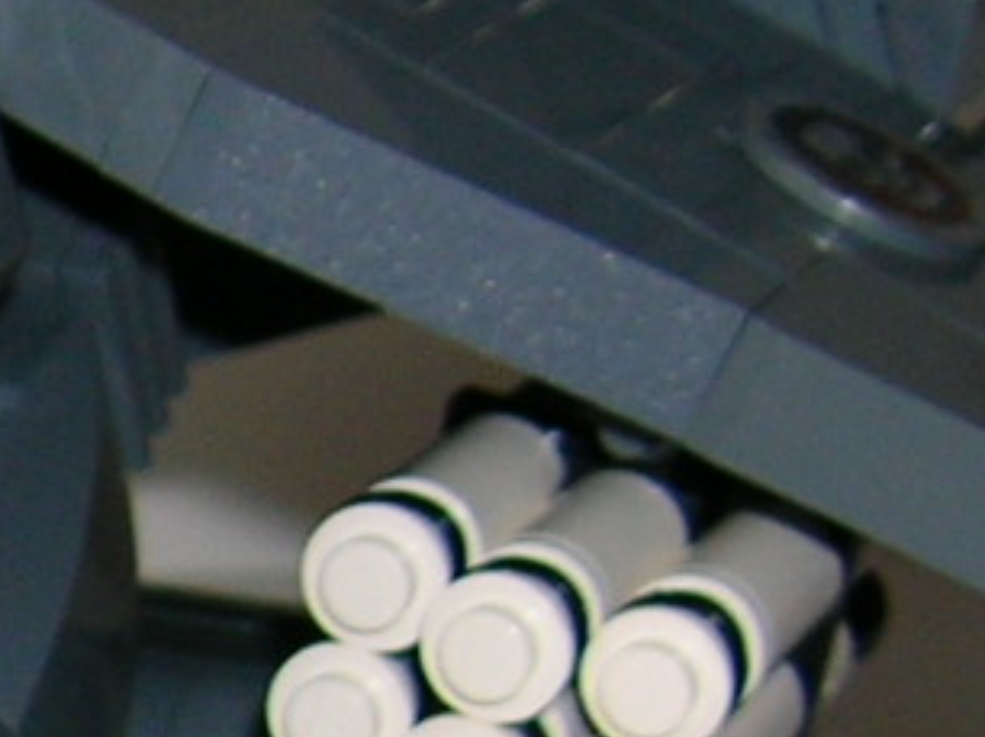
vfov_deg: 8.2
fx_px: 5061
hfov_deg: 10.7
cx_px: -554
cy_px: 972
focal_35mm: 178
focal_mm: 5.7
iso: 50
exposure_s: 1/60.1
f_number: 2.9
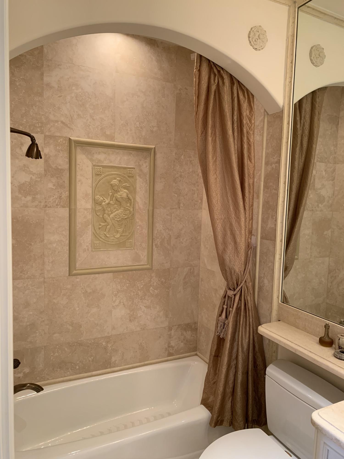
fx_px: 345
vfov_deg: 67.3
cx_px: 172
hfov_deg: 53.1
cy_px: 230
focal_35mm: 26
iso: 200
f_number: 1.8
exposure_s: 1/60
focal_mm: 4.25
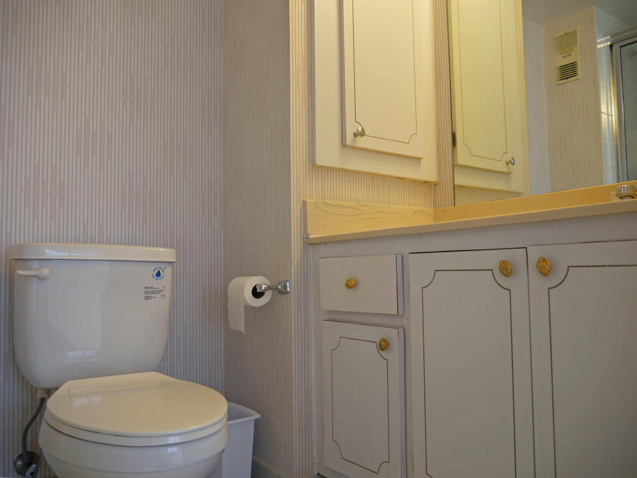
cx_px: 318
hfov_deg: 63.4
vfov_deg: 49.8
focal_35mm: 28
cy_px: 239
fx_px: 515
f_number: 3.5
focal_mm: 14
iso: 320
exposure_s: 1/60
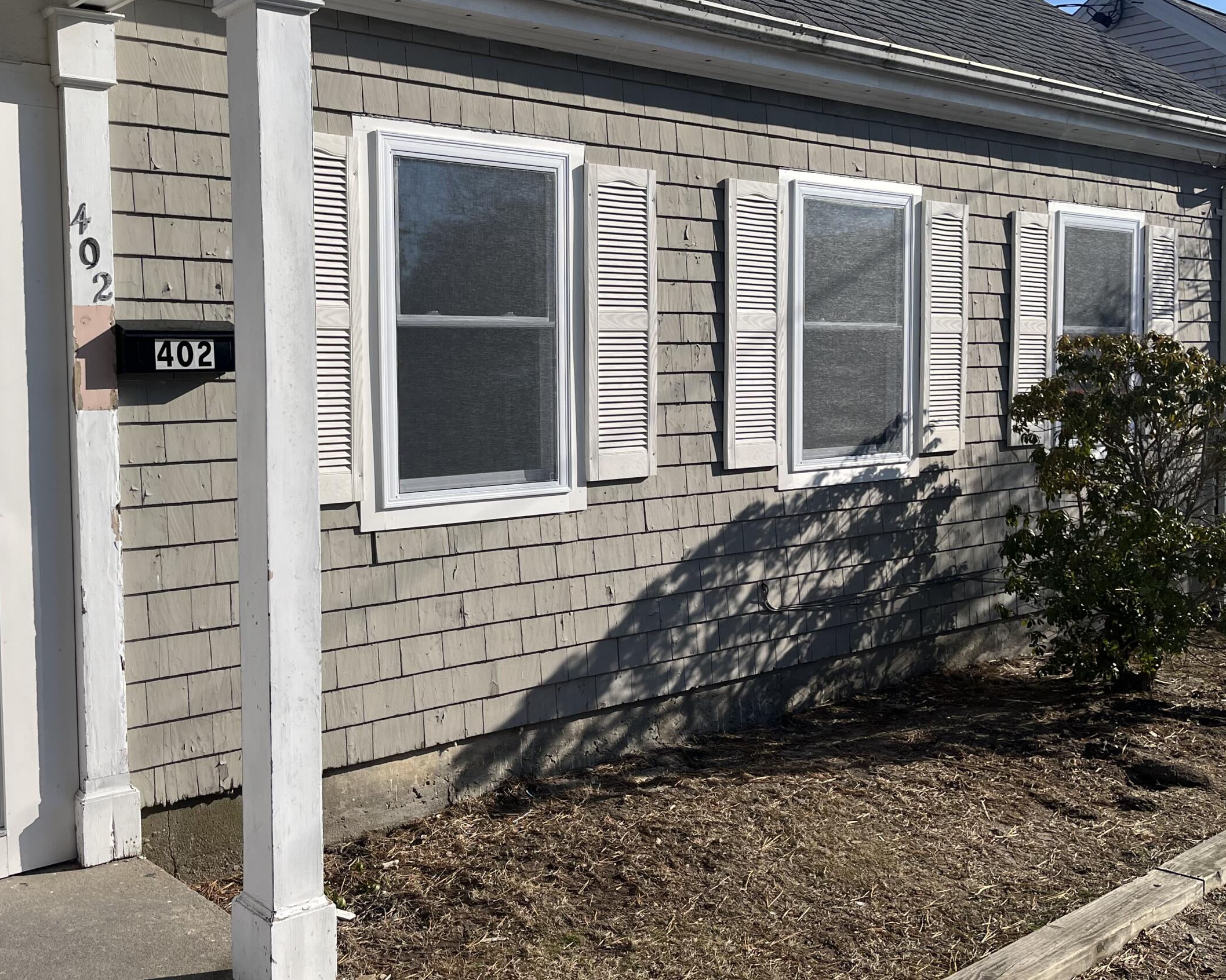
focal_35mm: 36
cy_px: 445
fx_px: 1306
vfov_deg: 41.1
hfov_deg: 49.4
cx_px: 402
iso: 50
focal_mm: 5.1
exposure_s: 1/5556
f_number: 1.6
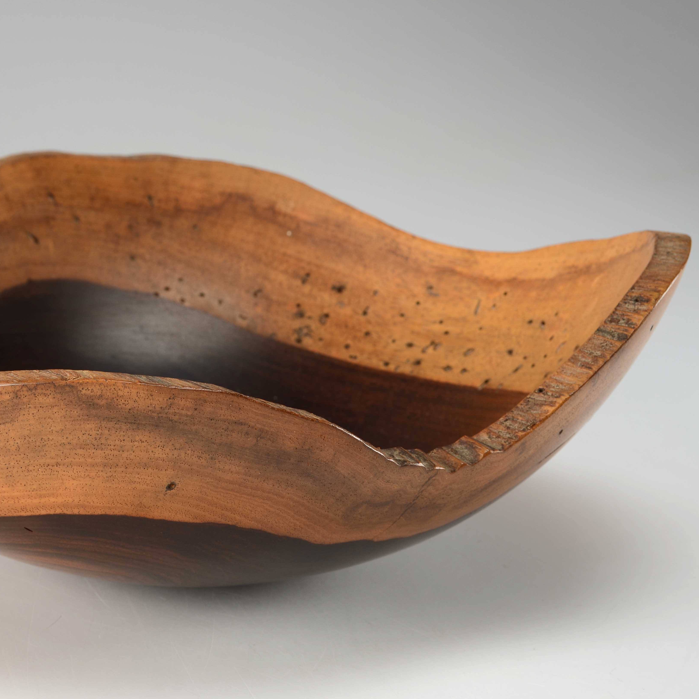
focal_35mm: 81
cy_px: 349
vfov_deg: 21.4
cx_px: 235
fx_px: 1851
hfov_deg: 21.3
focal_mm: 42
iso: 100
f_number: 13
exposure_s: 1/80
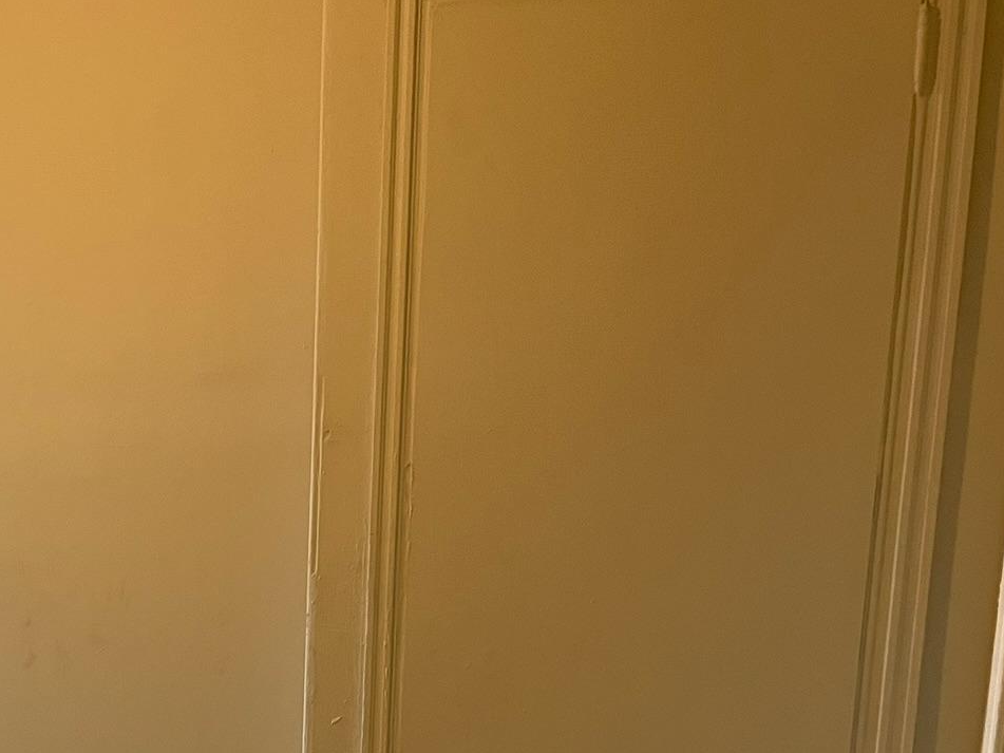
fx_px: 1624
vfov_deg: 25.2
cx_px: -69
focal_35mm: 56
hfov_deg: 31.0
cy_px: 704
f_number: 1.5
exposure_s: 1/60
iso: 200
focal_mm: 5.7
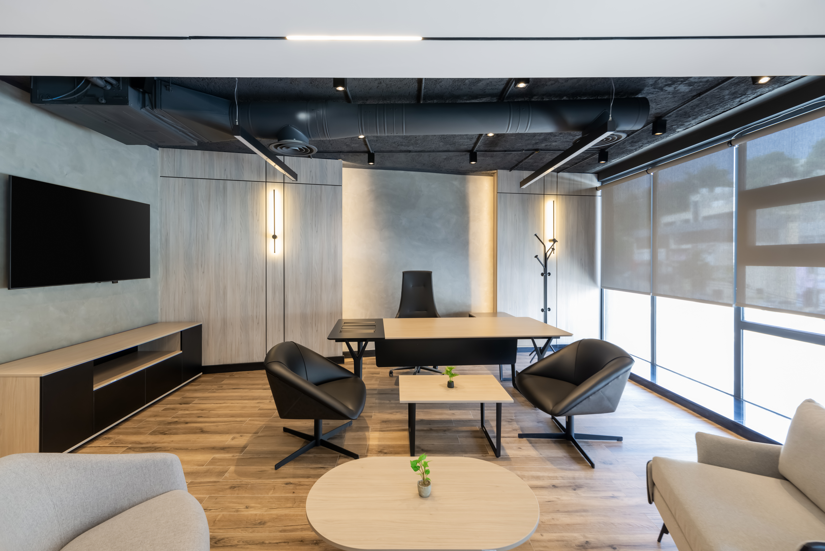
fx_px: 344
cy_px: 276
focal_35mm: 15
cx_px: 412
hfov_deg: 100.4
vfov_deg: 77.4
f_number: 10
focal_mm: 15
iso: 50
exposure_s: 1/2
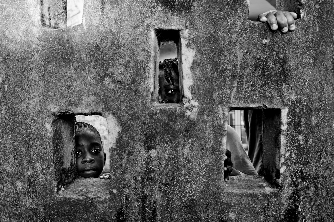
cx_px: 167
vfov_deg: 36.7
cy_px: 111
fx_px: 333
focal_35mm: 36
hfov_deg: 53.2
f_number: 4
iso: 100
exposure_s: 1/60
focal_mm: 24
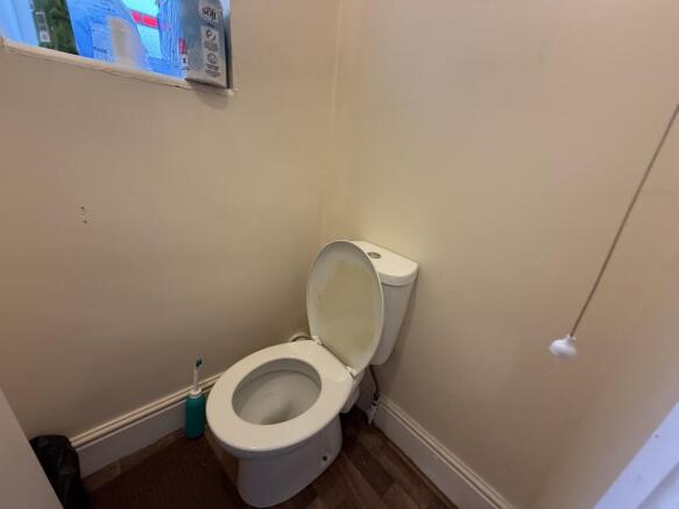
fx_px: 275
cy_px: 254
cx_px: 340
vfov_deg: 85.7
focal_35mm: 14
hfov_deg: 102.1
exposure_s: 1/50
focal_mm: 2.22
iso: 250
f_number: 2.2
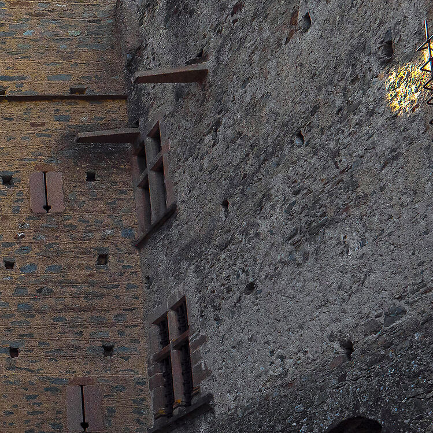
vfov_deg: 25.3
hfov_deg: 22.1
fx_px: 962
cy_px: 264
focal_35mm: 68
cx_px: -166
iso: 200
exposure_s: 1/640
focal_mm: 12
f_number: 6.3
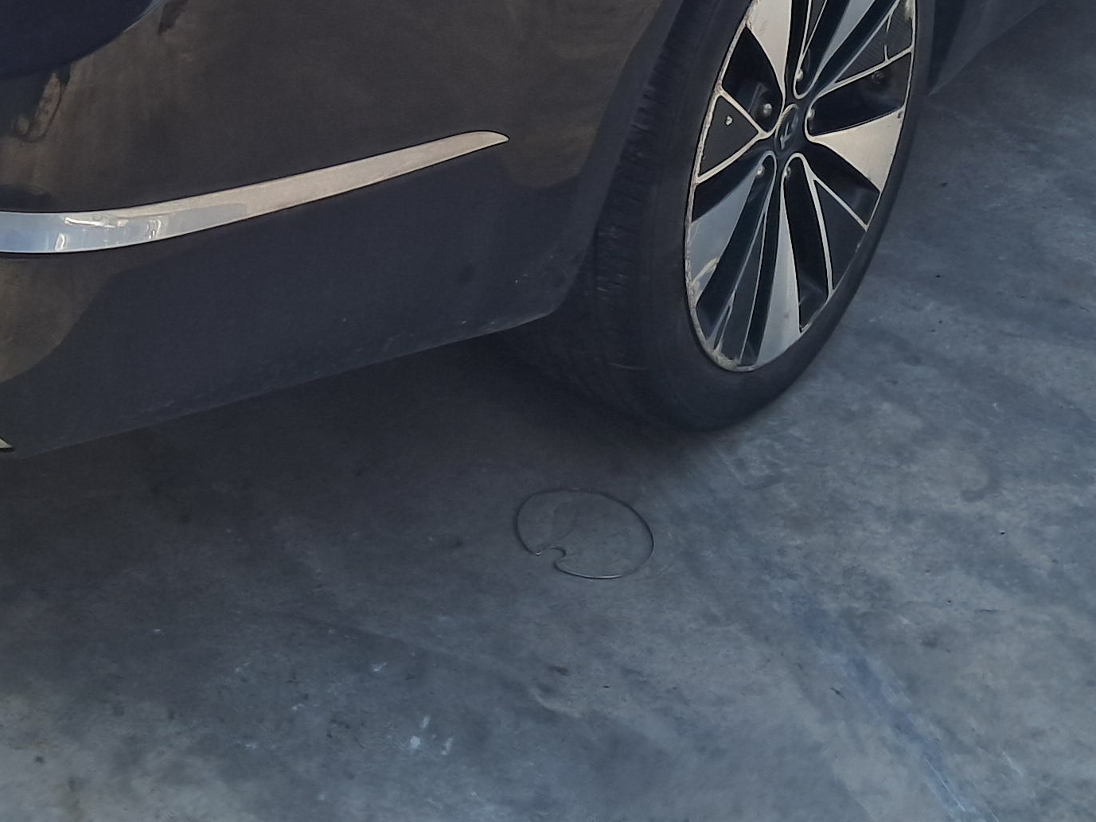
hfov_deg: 24.1
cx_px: 243
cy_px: -295
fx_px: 2533
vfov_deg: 17.2
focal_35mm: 80
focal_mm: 4
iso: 50
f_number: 1.8
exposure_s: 1/492
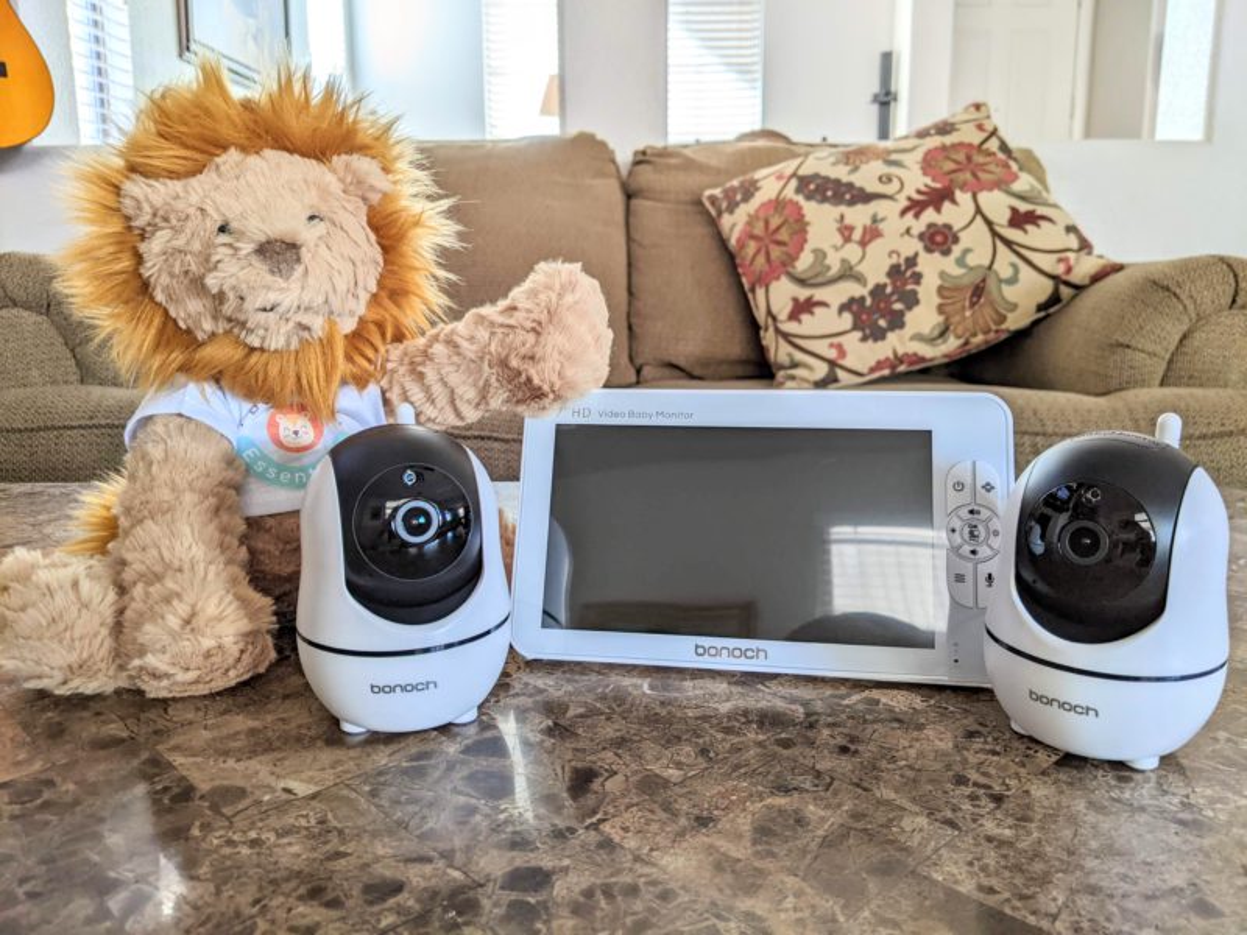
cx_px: 624
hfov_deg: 65.3
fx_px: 973
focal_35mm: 27
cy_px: 468
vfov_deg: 51.4
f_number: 1.8
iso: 47
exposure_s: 1/46.9
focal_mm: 4.44
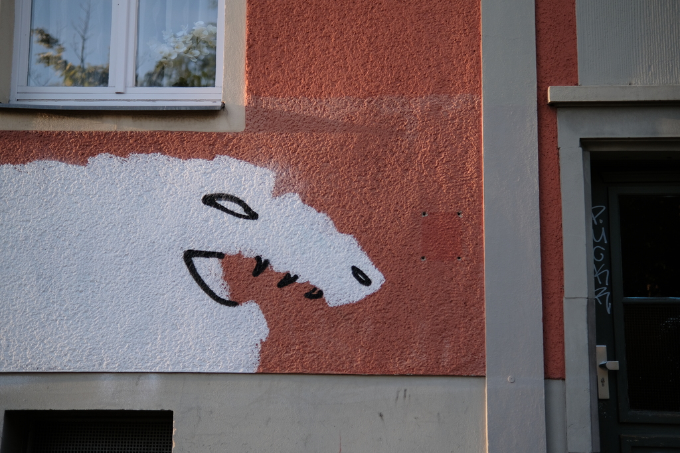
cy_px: 226
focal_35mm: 50
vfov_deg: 27.0
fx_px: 945
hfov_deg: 39.6
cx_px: 340
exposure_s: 1/1900
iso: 320
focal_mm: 33
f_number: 1.4
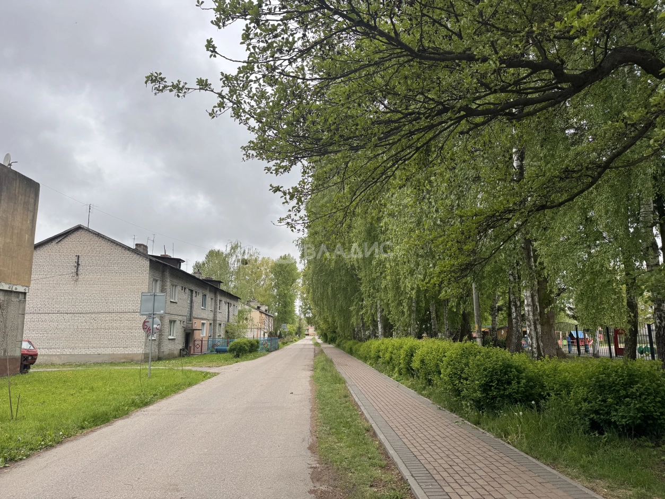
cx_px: 332
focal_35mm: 24
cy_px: 250
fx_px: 461
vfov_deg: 56.8
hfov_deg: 71.6
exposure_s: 1/244
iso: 64
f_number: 1.78
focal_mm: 6.76
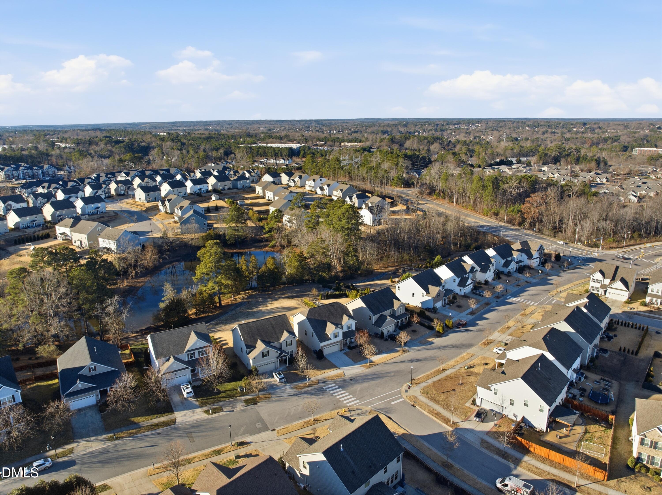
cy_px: 248
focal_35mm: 24
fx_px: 459
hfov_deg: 71.6
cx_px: 331
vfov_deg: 56.8
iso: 150
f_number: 2.8
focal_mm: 12.3
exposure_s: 1/2500
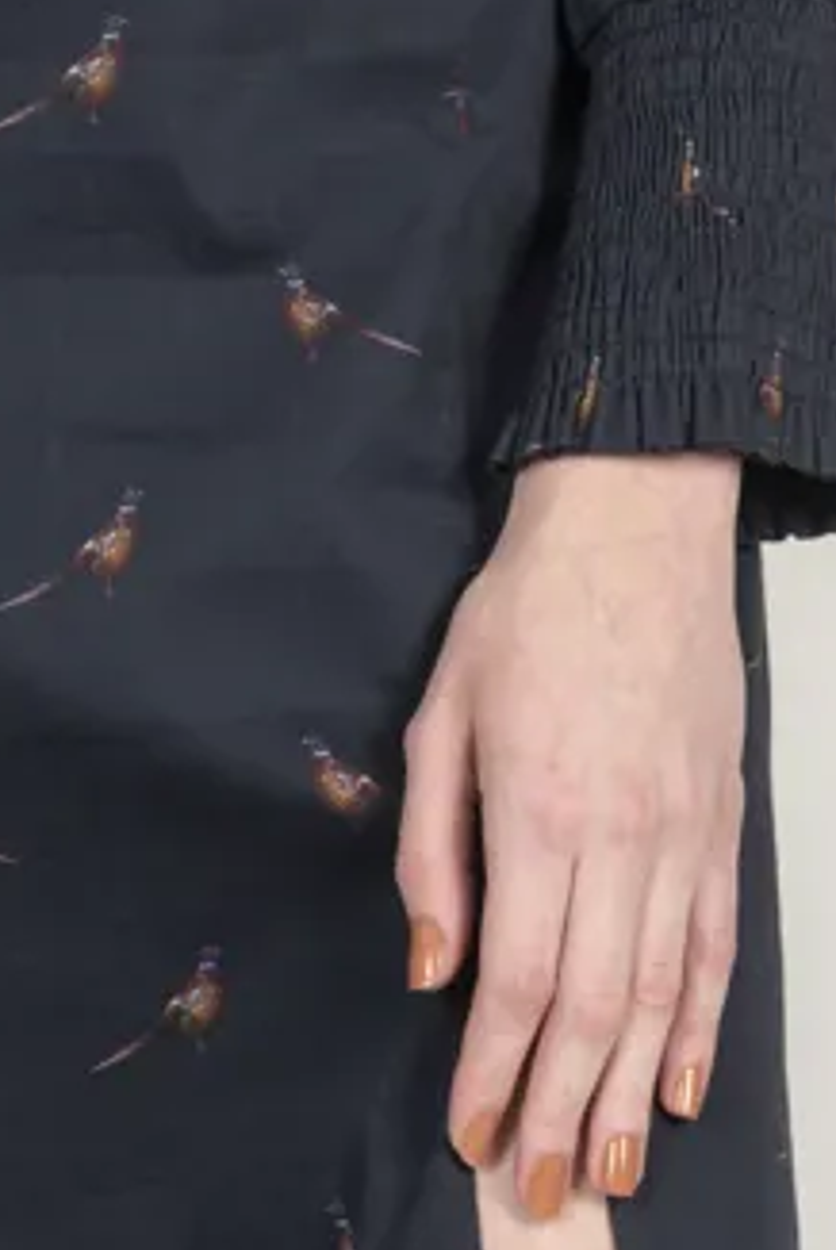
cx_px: 23
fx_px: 7403
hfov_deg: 6.4
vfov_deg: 9.4
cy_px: -548
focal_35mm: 213
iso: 400
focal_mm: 58
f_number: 7.1
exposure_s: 1/200
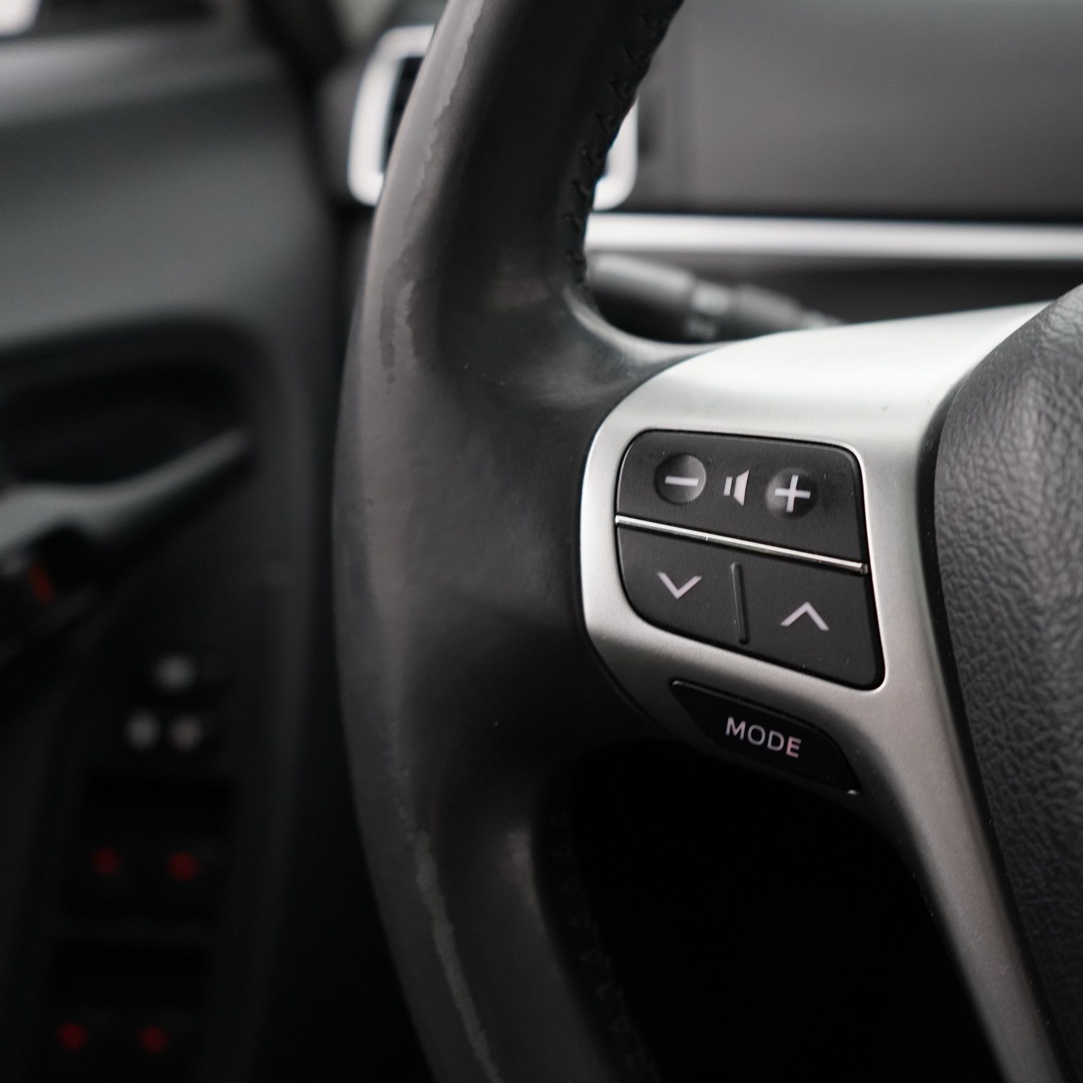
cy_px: 538
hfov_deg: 44.8
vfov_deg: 46.0
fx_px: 1274
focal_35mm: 36
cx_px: 785
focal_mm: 28
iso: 2000
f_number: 3.5
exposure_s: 1/60
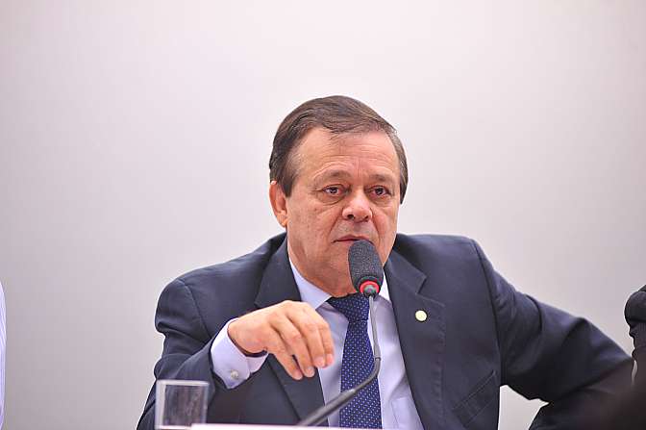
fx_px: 3586
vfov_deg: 6.9
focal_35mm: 200
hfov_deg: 10.3
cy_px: 215
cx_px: 323
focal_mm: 200
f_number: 3.2
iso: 800
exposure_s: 1/160
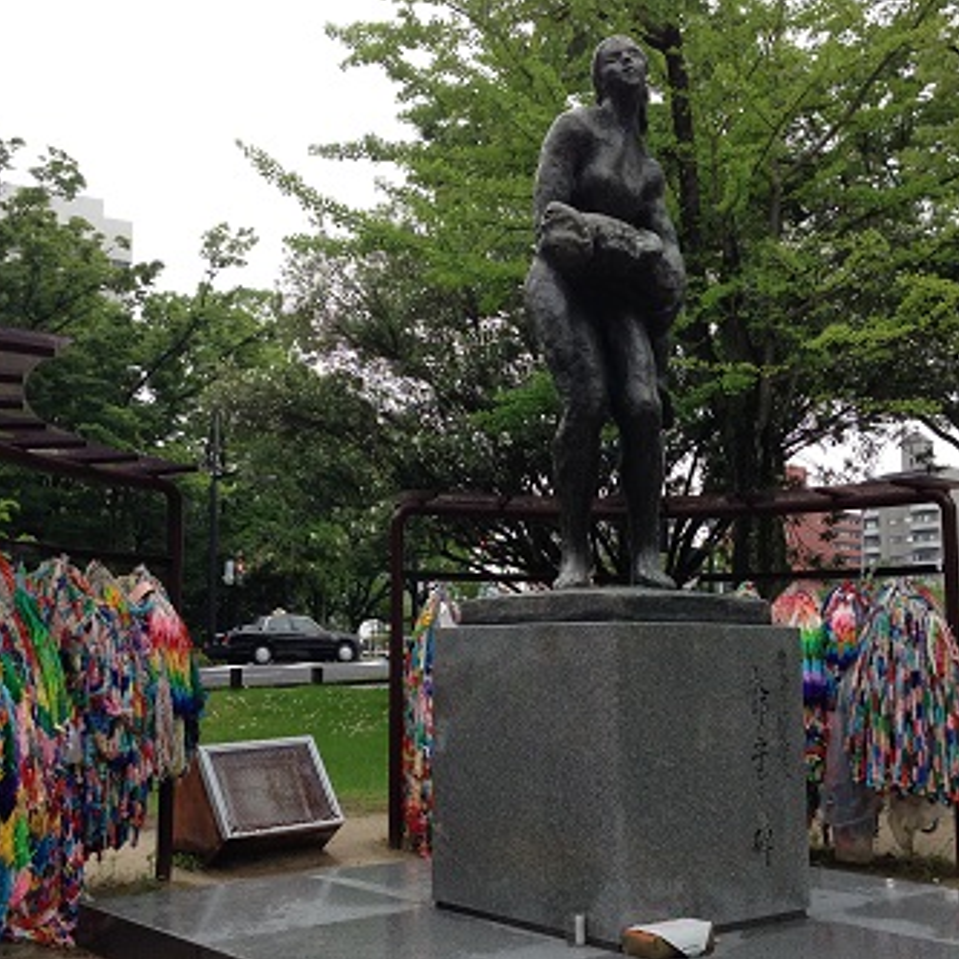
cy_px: 504
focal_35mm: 43
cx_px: 478
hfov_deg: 39.2
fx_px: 1348
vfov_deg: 39.2
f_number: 2.4
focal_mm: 4.12
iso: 100
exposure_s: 1/120
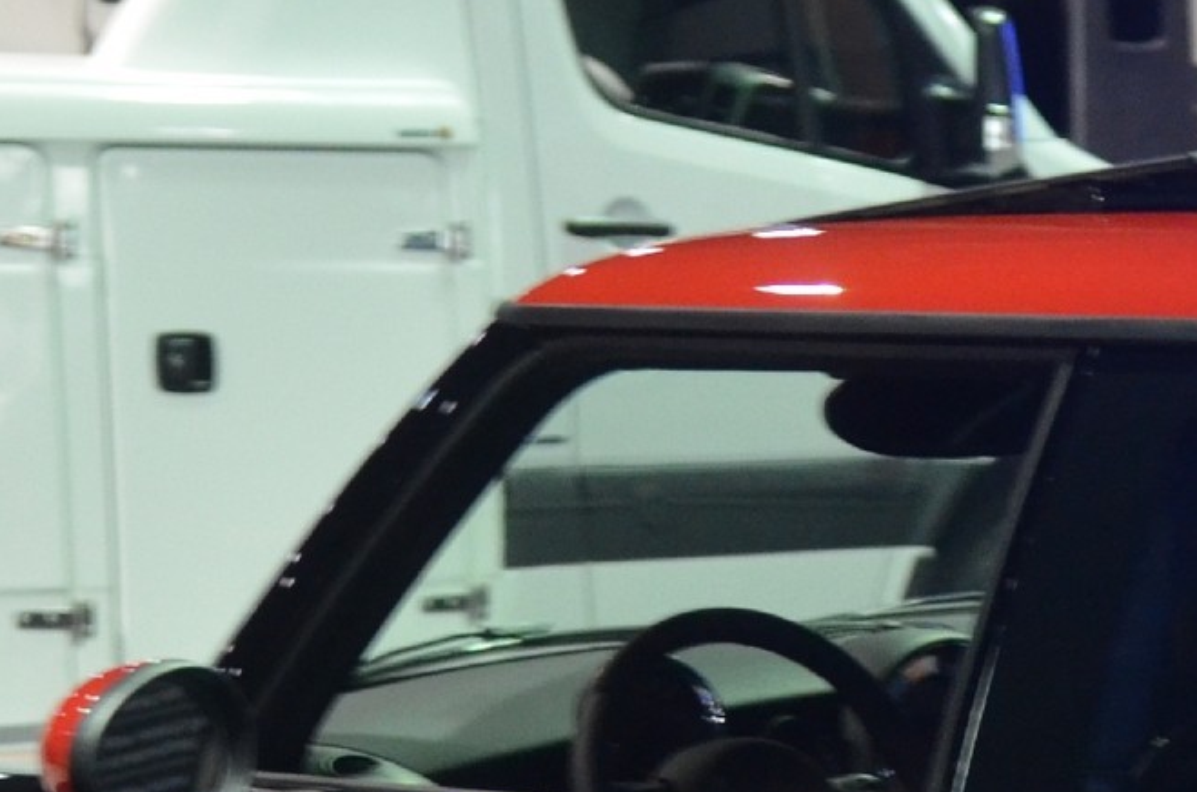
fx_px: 4909
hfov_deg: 13.4
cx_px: 1568
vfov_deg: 9.0
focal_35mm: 148
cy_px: 1153
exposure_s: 1/15
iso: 1600
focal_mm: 26
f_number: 2.8
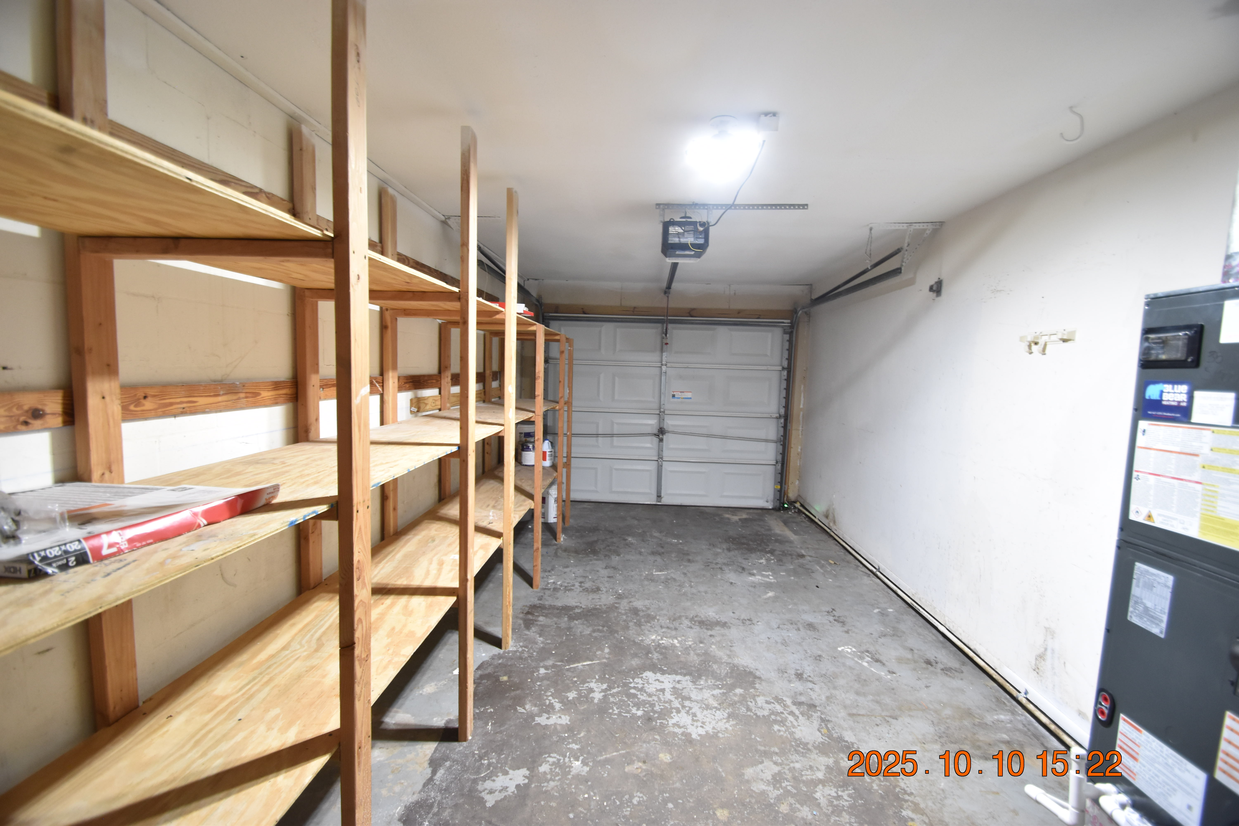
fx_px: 516
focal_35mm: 15
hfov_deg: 100.4
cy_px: 413
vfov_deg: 77.3
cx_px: 620
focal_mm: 10
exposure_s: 1/20
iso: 800
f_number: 3.5
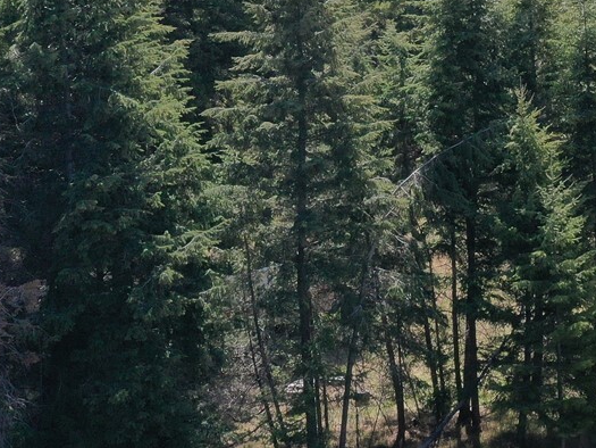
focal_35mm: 87
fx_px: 1498
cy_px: 19
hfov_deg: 20.9
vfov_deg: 16.7
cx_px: 728
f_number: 5.6
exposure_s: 1/400
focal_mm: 10.26
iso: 100
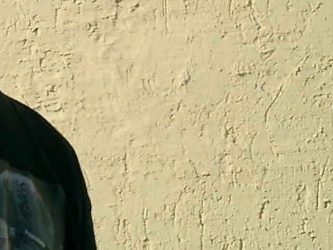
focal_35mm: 122
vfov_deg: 12.1
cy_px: 68
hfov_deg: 15.9
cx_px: 30
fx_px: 1174
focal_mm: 7.5
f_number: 3.2
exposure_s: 1/2000
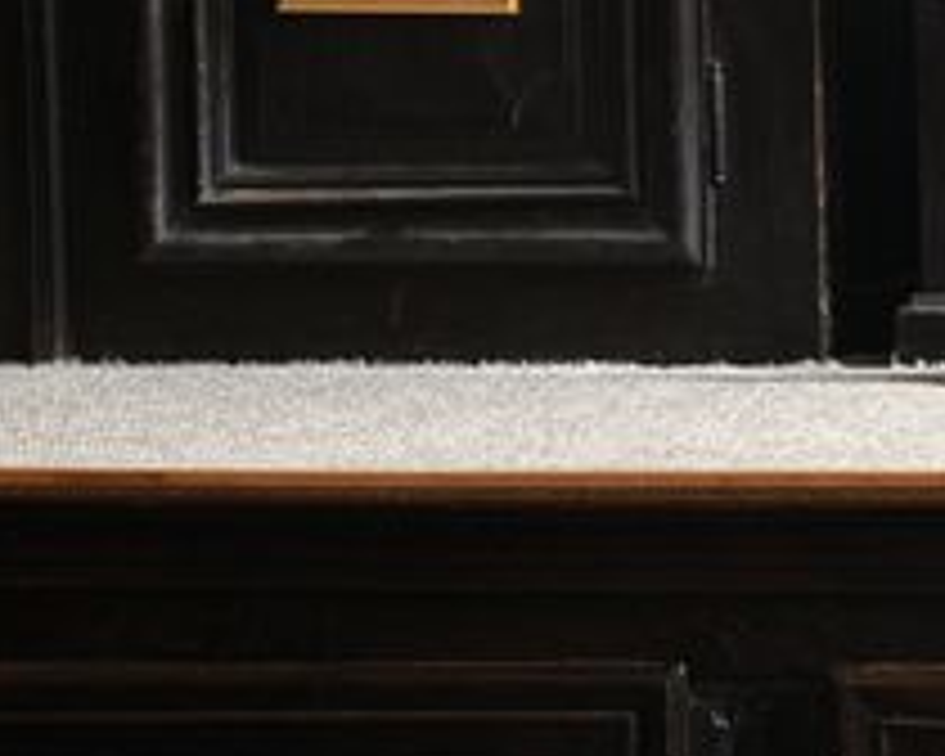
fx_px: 6573
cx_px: 1372
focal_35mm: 235
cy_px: 630
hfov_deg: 8.1
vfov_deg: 6.6
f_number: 9
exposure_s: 3
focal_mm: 50
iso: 64
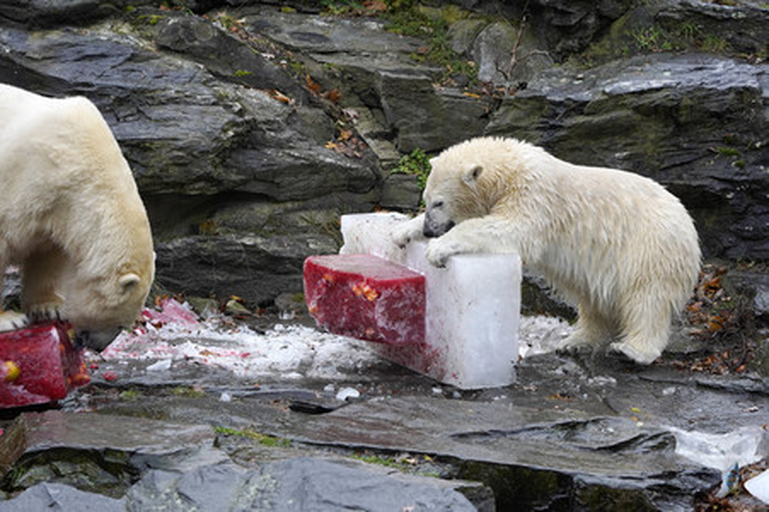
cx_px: 384
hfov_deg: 10.3
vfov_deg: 6.9
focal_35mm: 200
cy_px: 256
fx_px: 4269
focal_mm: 200
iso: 1600
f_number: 8
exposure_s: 1/500
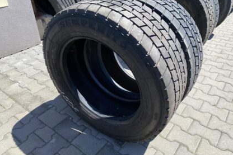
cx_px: 119
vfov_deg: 46.3
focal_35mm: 28
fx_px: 181
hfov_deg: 65.5
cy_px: 69
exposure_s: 1/1072
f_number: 1.8
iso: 32
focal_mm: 4.25
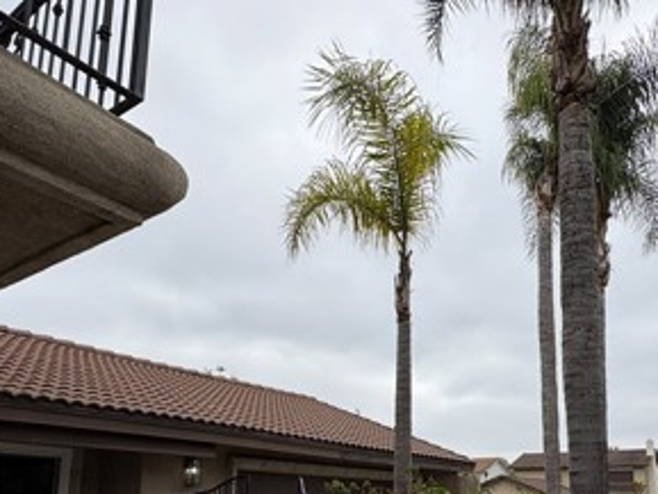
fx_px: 590
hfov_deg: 58.2
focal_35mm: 31
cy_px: 401
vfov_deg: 43.2
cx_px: 369
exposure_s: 1/1709
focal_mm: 2.22
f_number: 2.2
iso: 40
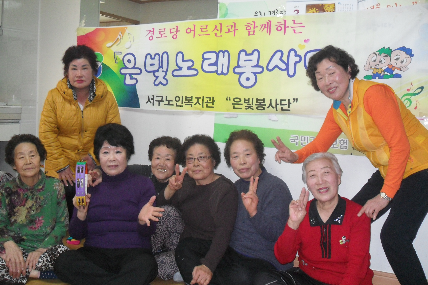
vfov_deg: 35.9
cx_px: 216
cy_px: 134
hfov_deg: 51.9
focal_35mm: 37
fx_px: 440
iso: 200
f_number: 2.8
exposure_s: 1/45
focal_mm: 6.2
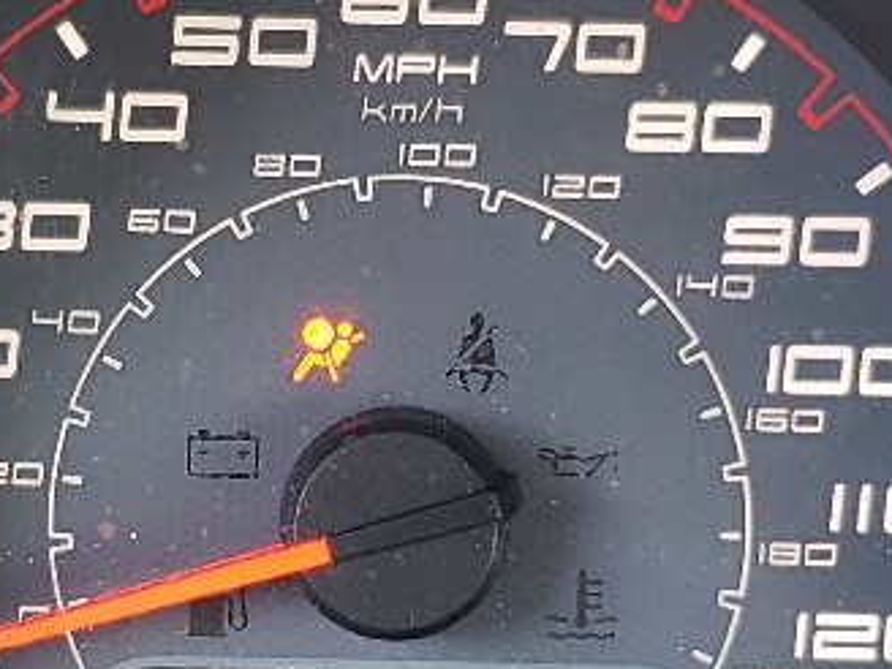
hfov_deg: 15.5
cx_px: 446
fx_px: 3273
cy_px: 392
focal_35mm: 127
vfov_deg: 11.7
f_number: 1.5
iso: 77
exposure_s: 1/60.2
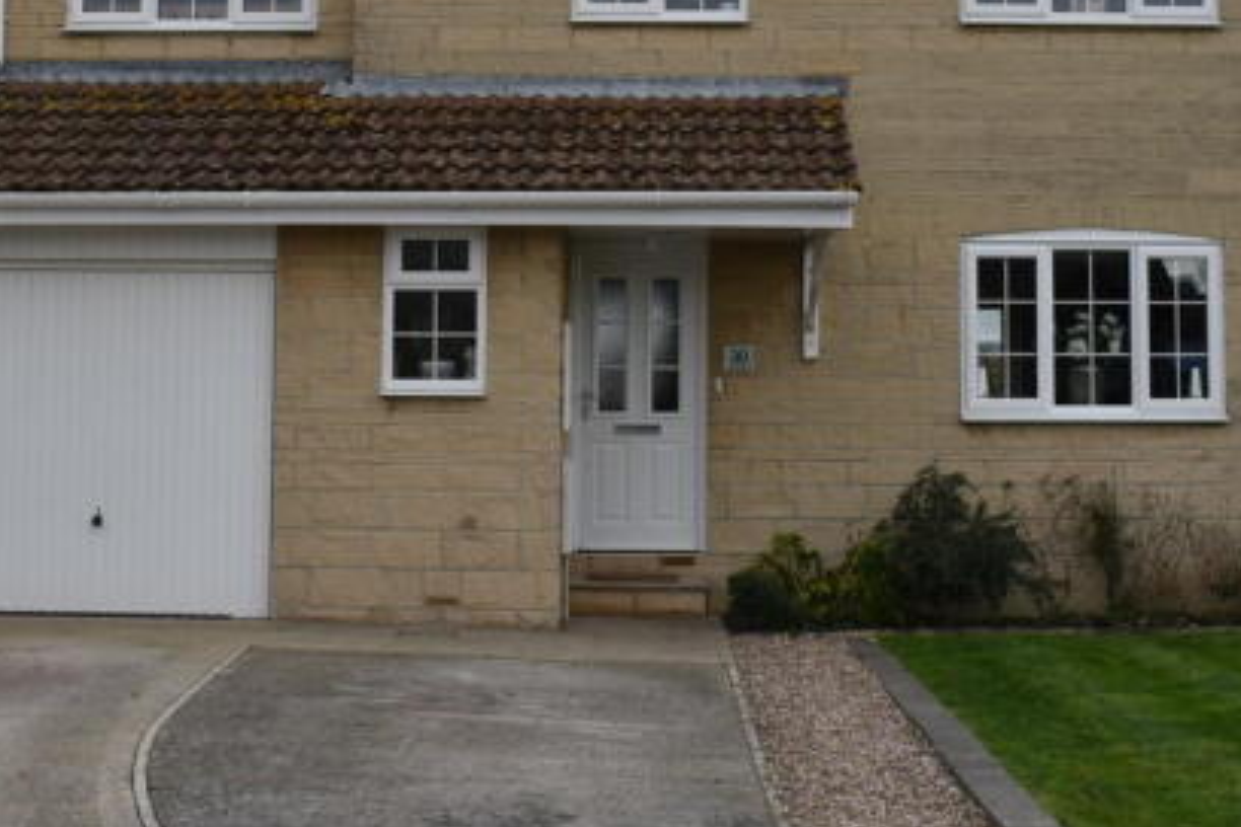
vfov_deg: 25.3
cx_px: 640
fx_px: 1827
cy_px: 239
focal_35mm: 53
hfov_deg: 37.5
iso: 400
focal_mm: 22
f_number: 5
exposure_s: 1/250
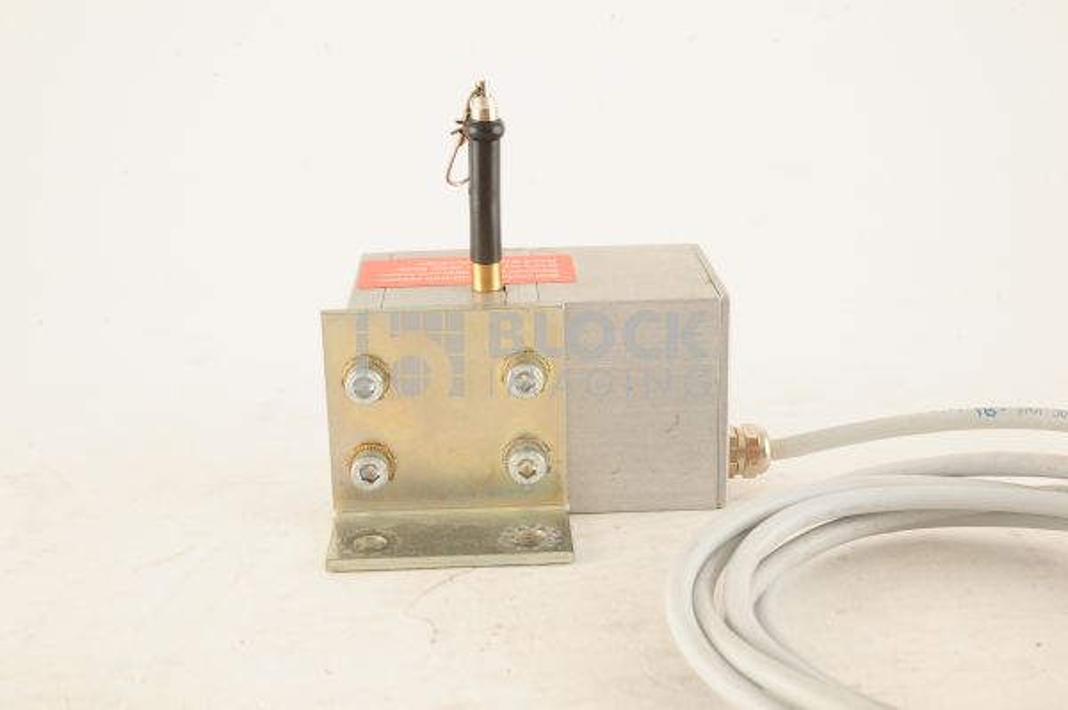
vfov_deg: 26.9
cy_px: 355
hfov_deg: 39.6
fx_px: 1482
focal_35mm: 50
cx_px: 534
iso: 1600
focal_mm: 50
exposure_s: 1/160
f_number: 14
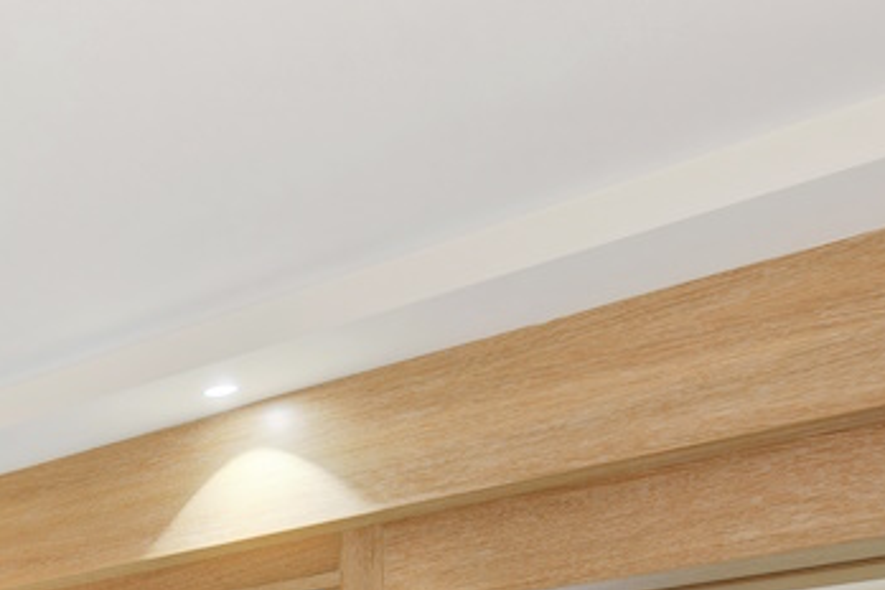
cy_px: 916
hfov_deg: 26.5
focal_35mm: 58
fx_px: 1426
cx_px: -389
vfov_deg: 19.8
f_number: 11
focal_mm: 14
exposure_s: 2
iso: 100
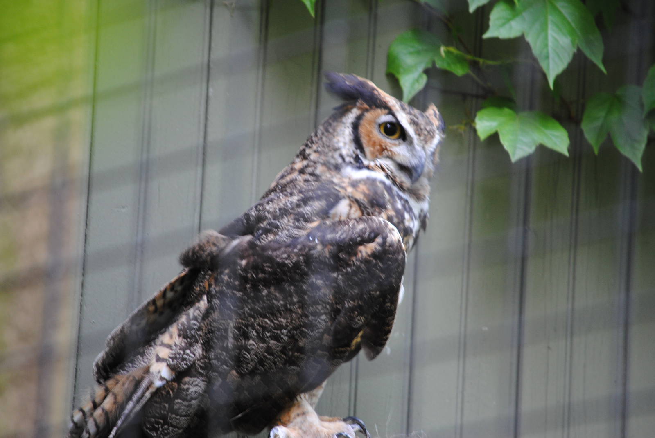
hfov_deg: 5.7
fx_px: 6558
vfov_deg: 3.8
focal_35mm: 360
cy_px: 219
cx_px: 328
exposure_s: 1/40
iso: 400
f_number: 5.3
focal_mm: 240
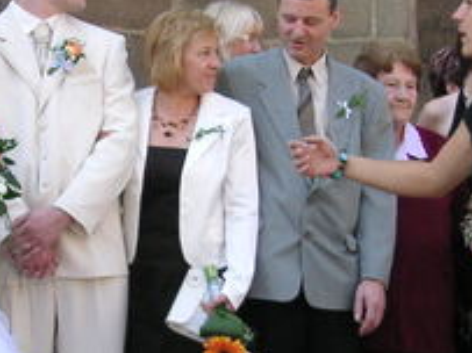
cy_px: 225
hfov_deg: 13.5
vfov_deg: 10.1
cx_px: 86
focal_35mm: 146
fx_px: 1990
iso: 50
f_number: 2.8
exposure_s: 1/180
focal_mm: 6.1
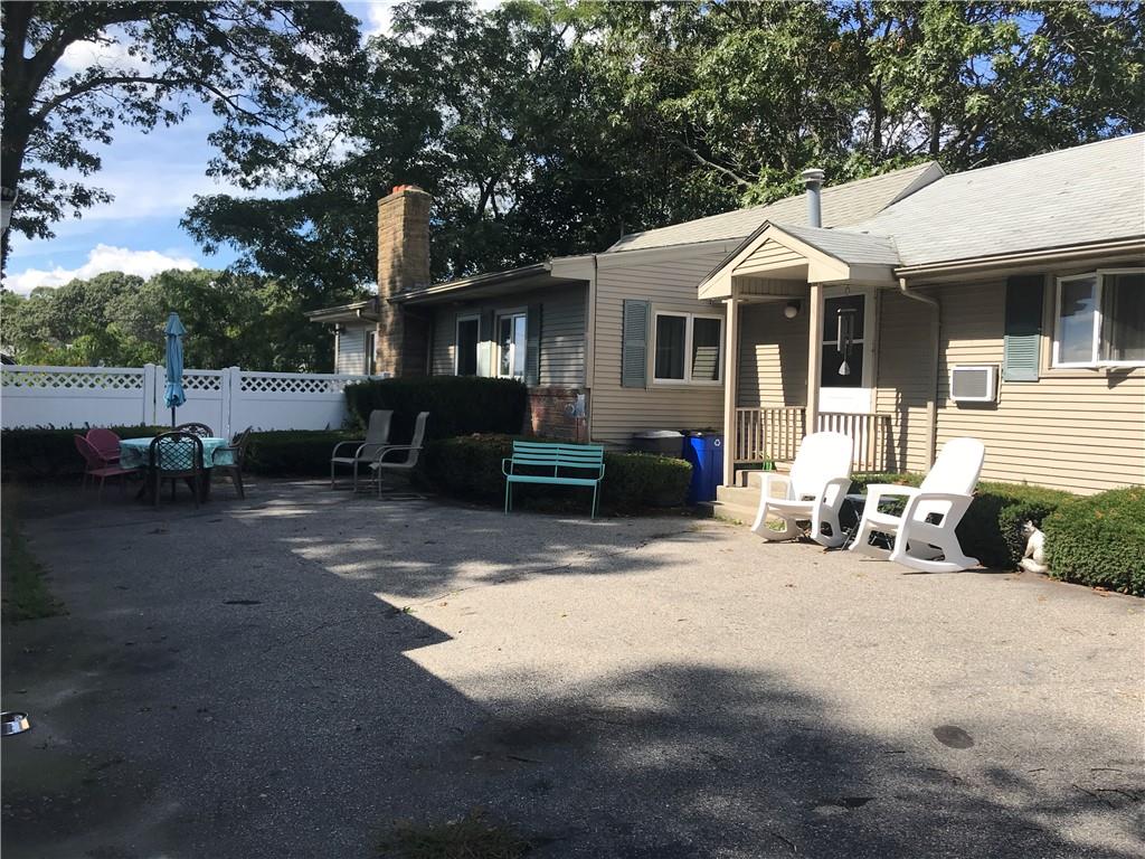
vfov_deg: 49.7
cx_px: 572
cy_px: 430
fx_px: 926
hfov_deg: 63.4
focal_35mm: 28
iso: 20
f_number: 1.8
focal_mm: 3.99
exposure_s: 1/1520
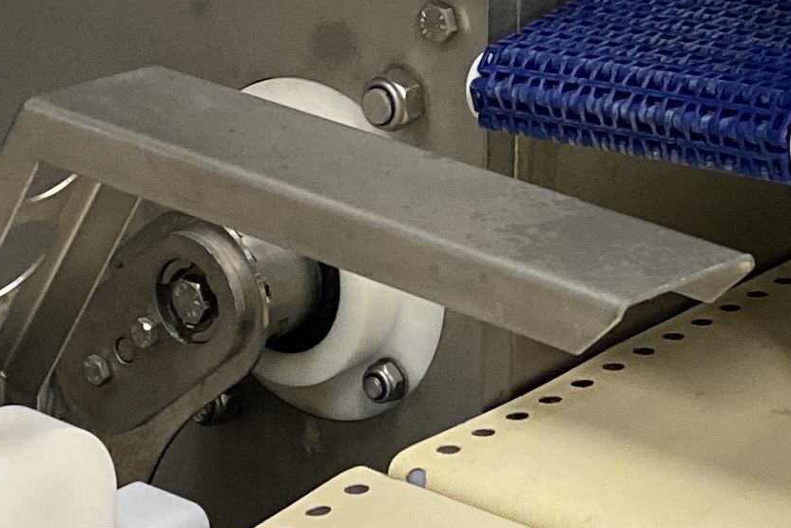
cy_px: -127
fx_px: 2879
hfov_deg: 15.6
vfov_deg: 10.3
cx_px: 554
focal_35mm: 131
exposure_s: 1/50
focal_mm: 4.25
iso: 250
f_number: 1.8
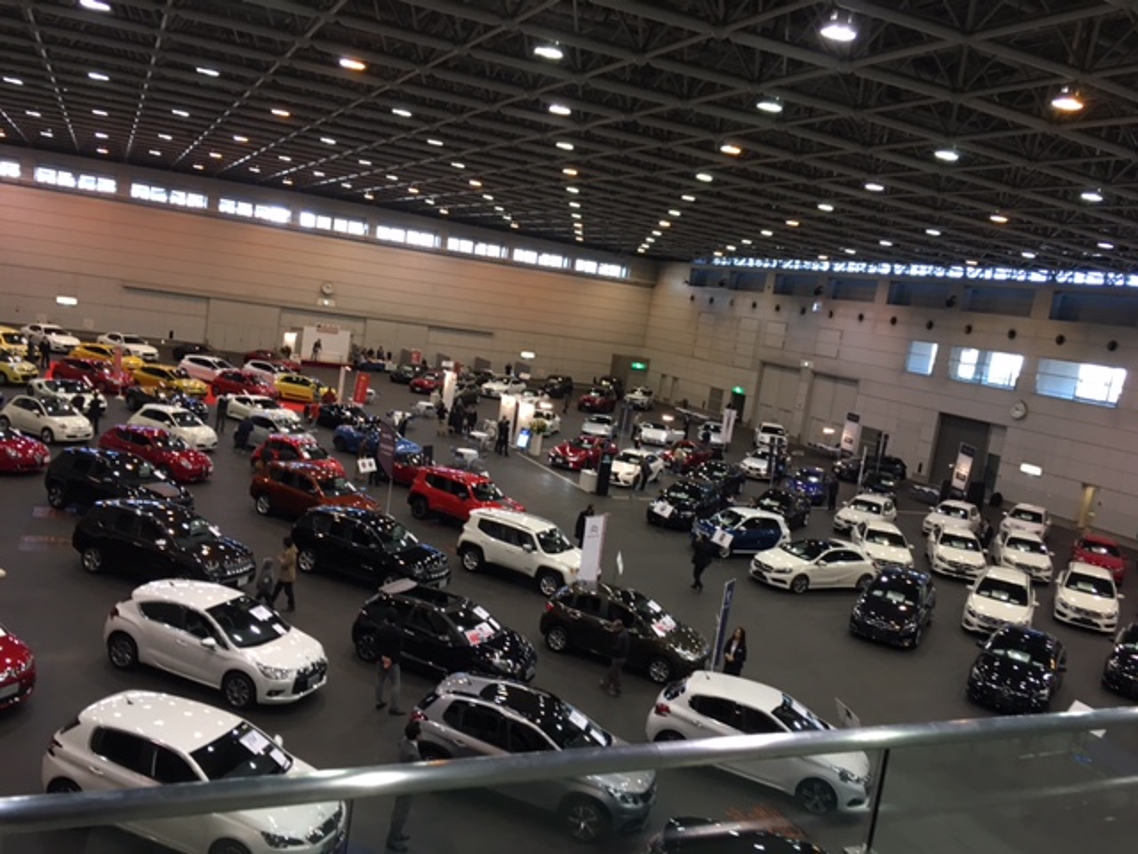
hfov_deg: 61.7
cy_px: 427
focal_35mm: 29
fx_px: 953
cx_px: 569
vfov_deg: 48.2
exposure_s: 1/30
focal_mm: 4.15
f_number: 2.2
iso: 64
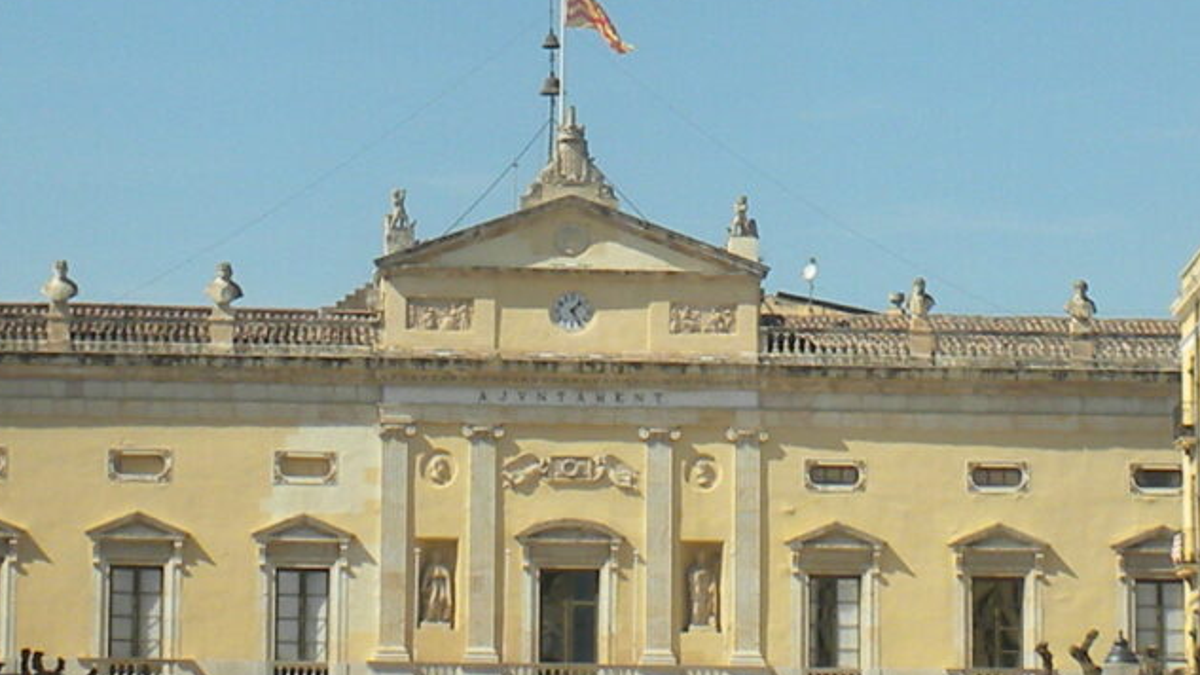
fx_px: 5186
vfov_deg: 7.4
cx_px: 609
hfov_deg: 13.2
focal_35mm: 163
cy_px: 169
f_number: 10
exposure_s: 1/130
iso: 64
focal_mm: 6.6
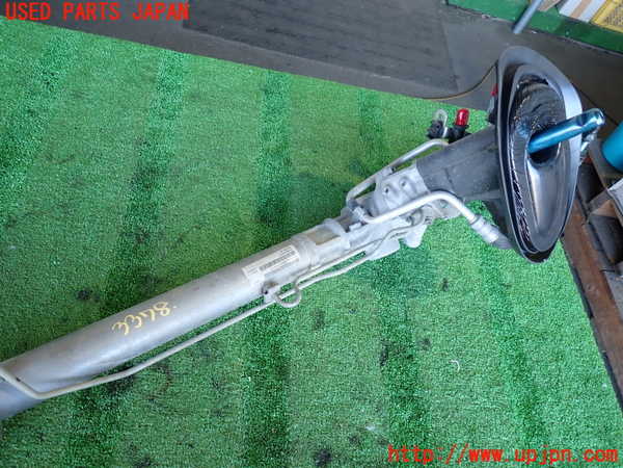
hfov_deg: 69.4
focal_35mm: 25
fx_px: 450
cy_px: 234
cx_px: 312
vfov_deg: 54.9
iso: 200
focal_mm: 4.5
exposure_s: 1/60
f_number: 2
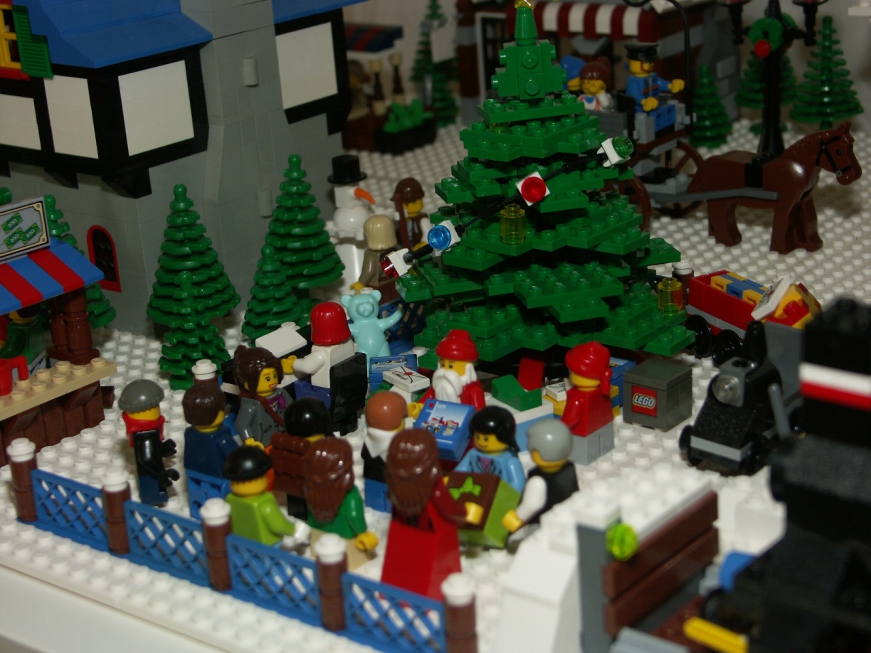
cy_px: 326
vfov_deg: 22.3
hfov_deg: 29.4
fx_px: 1661
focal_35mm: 66
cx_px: 436
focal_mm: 16.83
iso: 100
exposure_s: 1/60
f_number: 3.2
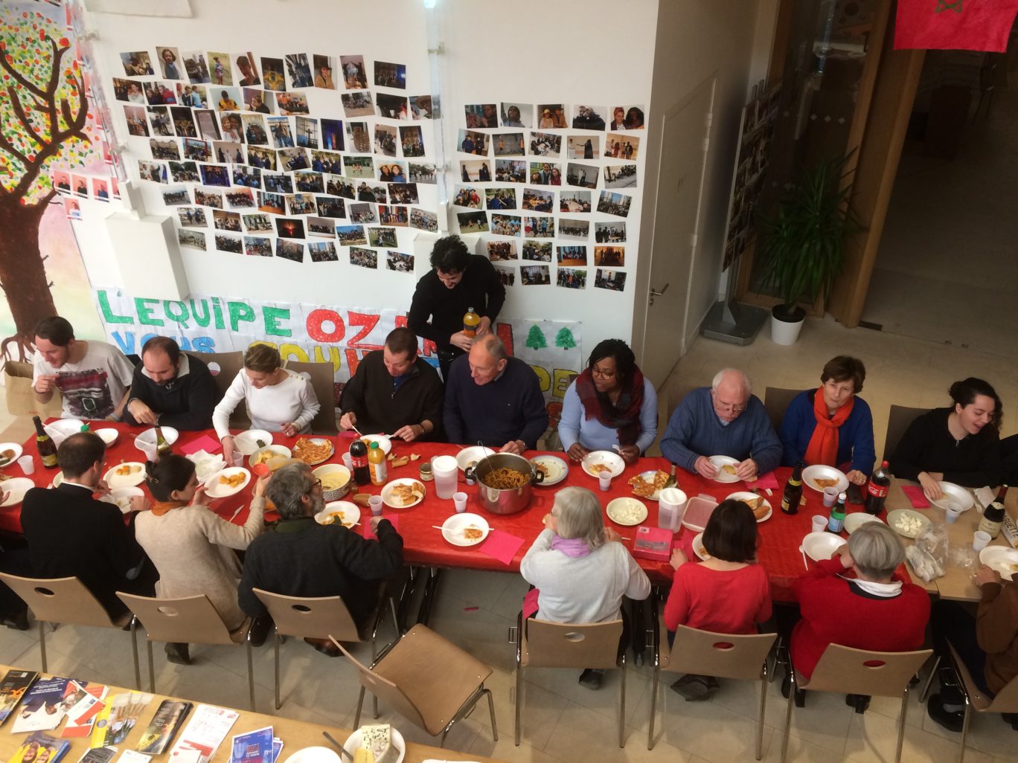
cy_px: 382
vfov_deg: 48.2
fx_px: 853
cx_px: 509
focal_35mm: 29
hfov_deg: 61.7
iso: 40
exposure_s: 1/33
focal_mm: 4.15
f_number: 2.2
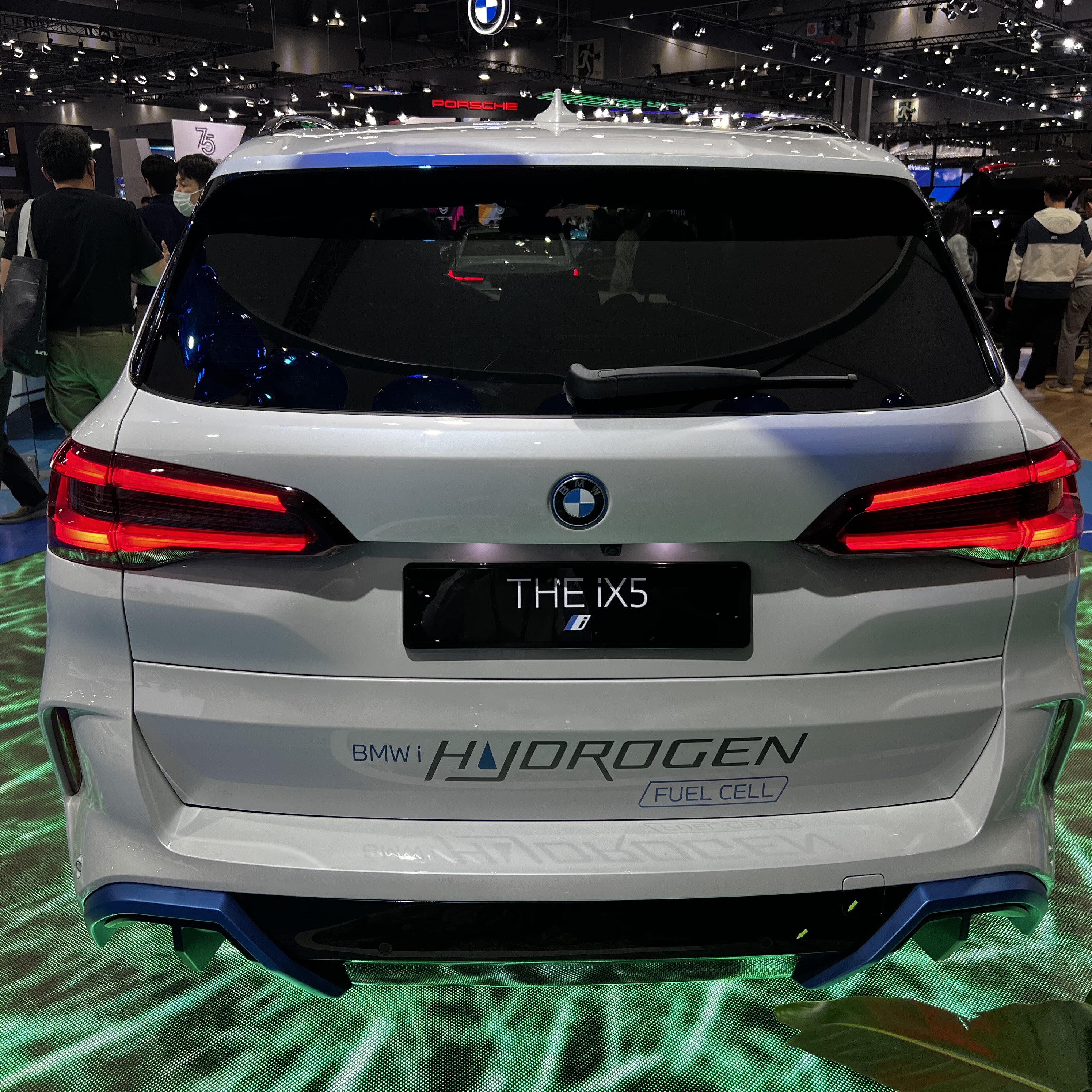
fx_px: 1106
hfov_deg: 52.5
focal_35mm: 31
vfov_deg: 52.5
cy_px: 542
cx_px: 550
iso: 50
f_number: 1.5
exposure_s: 1/120
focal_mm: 5.7
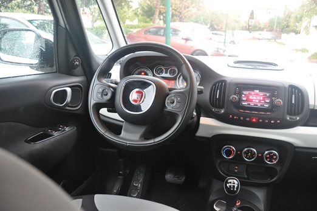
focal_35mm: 30
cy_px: 106
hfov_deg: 62.0
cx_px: 158
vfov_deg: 43.5
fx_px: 264
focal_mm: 20
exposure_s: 1/30
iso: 2800
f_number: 3.5
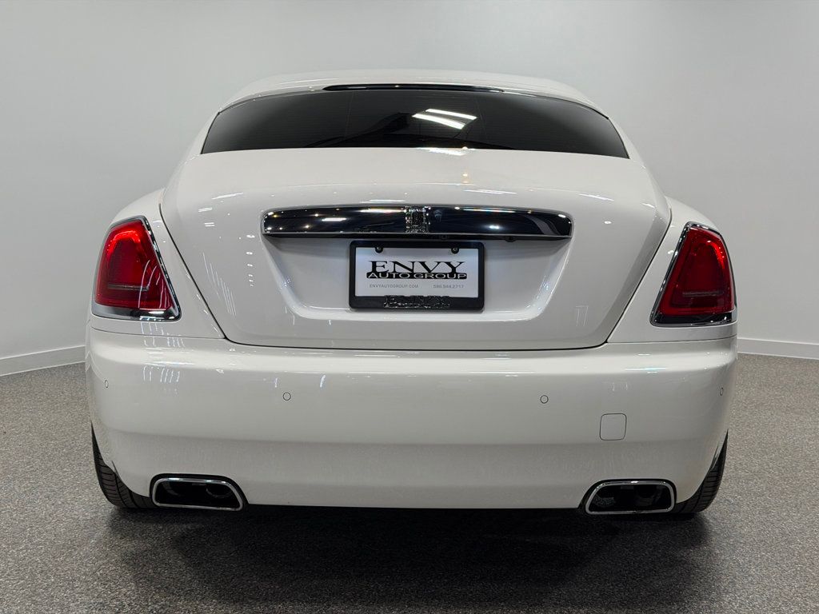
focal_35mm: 48
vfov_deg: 30.3
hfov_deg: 39.7
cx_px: 410
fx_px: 1136
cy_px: 307
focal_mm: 6.76
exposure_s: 1/636
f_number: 1.78
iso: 80
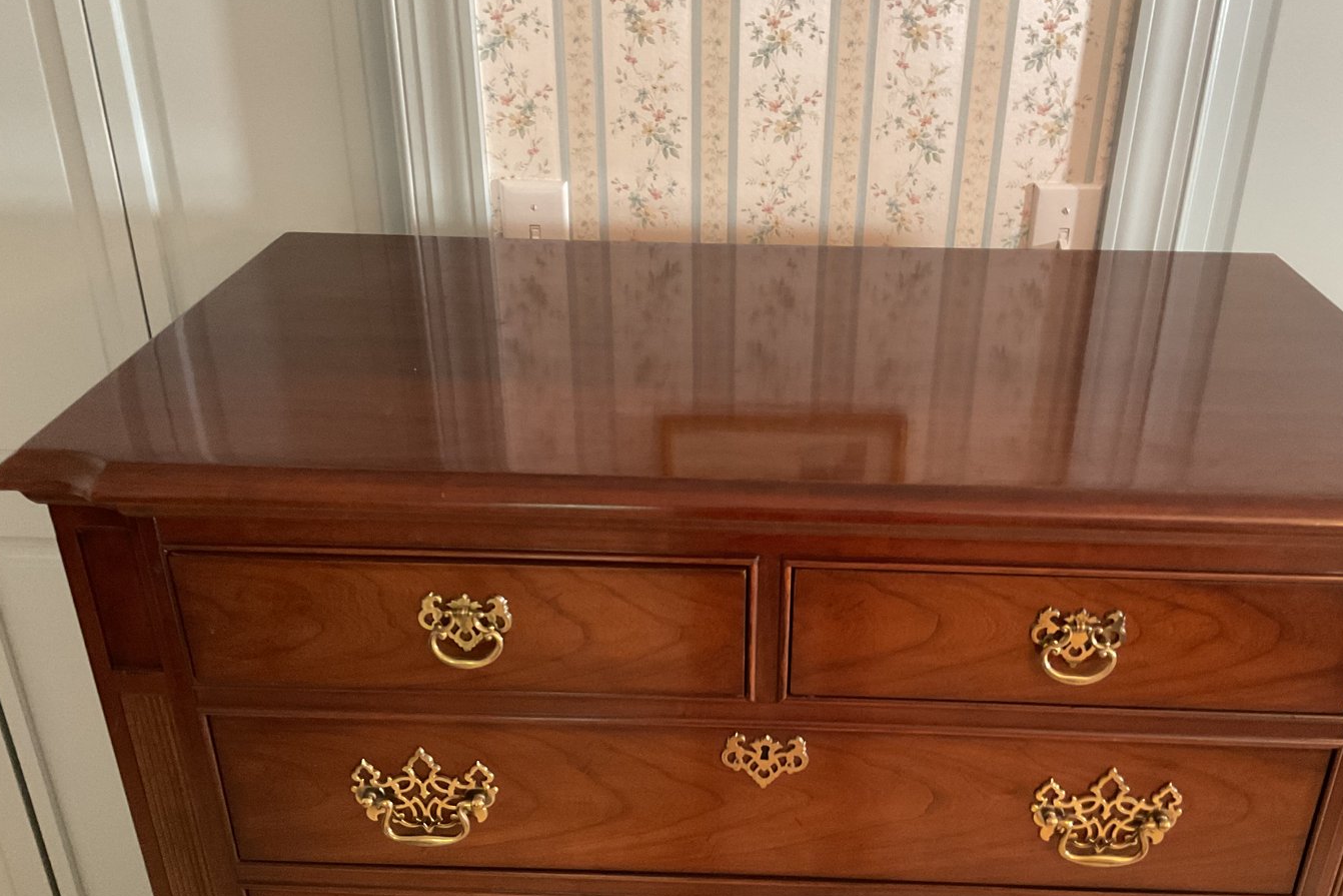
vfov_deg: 38.9
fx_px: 1268
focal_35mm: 34
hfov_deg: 55.7
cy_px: 492
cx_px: 733
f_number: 1.8
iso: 320
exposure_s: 1/30
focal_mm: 3
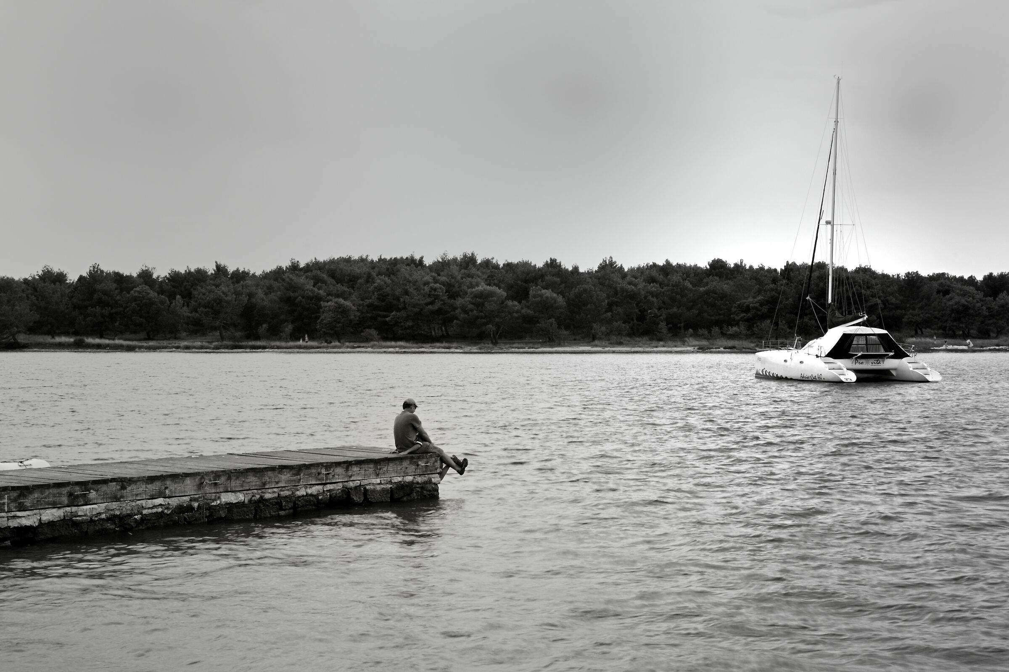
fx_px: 1597
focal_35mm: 57
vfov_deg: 23.8
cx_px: 504
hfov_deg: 35.1
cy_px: 336
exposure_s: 1/5
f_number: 29
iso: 100
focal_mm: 38
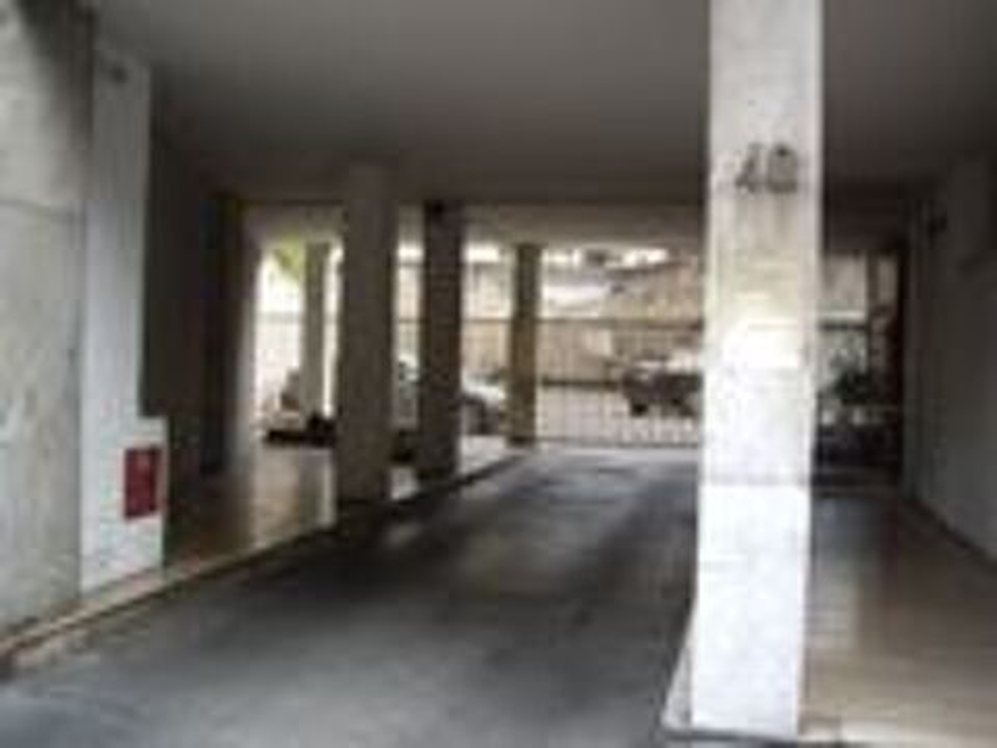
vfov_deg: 37.7
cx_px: 498
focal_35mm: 38
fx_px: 1094
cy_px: 374
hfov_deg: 49.0
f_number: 2.8
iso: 100
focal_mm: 7.9
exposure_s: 1/80
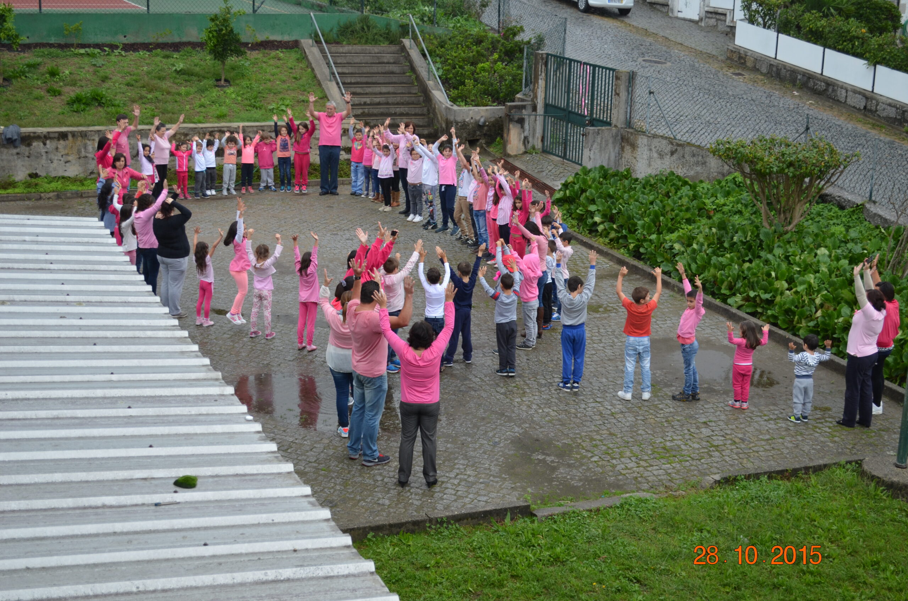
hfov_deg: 36.9
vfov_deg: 25.0
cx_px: 454
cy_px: 300
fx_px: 1359
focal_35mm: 54
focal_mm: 36
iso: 280
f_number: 5.6
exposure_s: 1/125
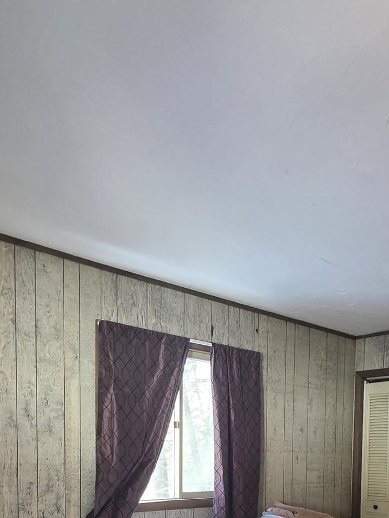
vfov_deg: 49.5
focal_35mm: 32
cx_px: 255
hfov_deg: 43.6
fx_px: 479
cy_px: 482
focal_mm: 2.2
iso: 250
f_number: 1.9
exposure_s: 1/60
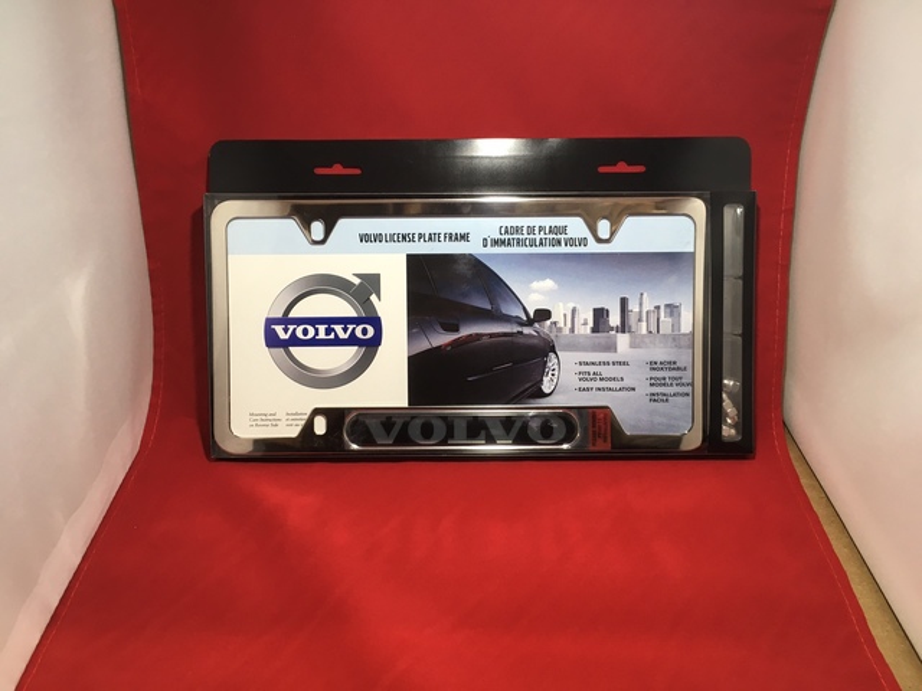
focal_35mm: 29
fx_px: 772
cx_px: 461
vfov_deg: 48.2
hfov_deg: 61.7
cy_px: 346
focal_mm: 4.15
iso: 32
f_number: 2.2
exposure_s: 1/30
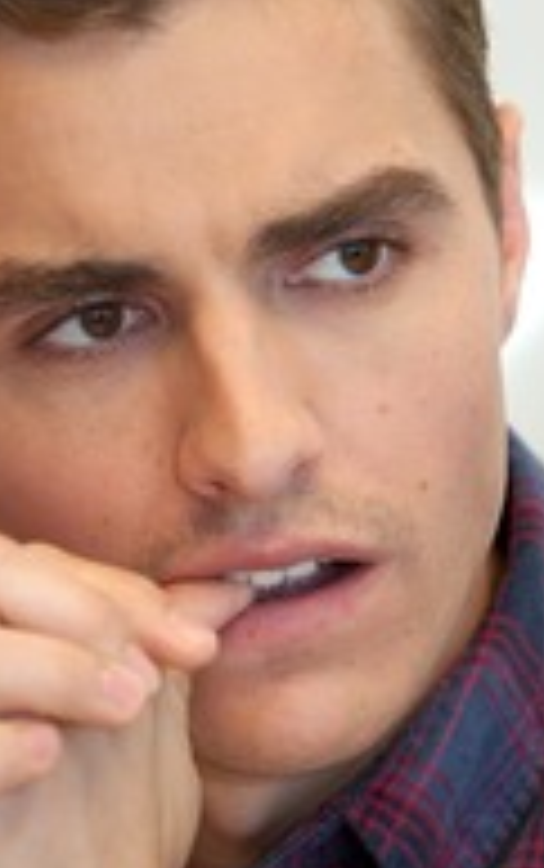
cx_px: 270
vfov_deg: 5.2
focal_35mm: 401
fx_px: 9491
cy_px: 531
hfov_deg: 3.3
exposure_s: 1/100
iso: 500
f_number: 5.6
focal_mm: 190
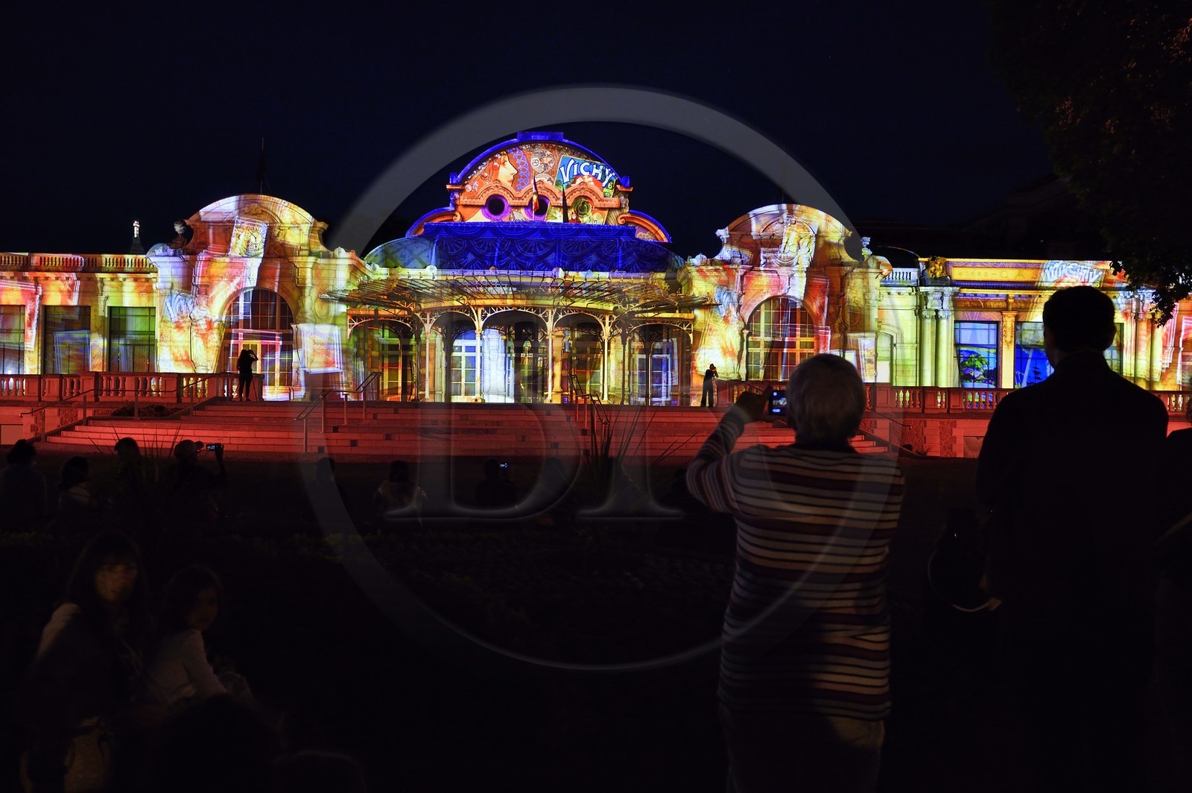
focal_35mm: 29
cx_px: 596
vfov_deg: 44.9
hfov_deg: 63.7
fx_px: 959
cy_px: 396
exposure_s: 1/10
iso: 1600
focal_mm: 29
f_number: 5
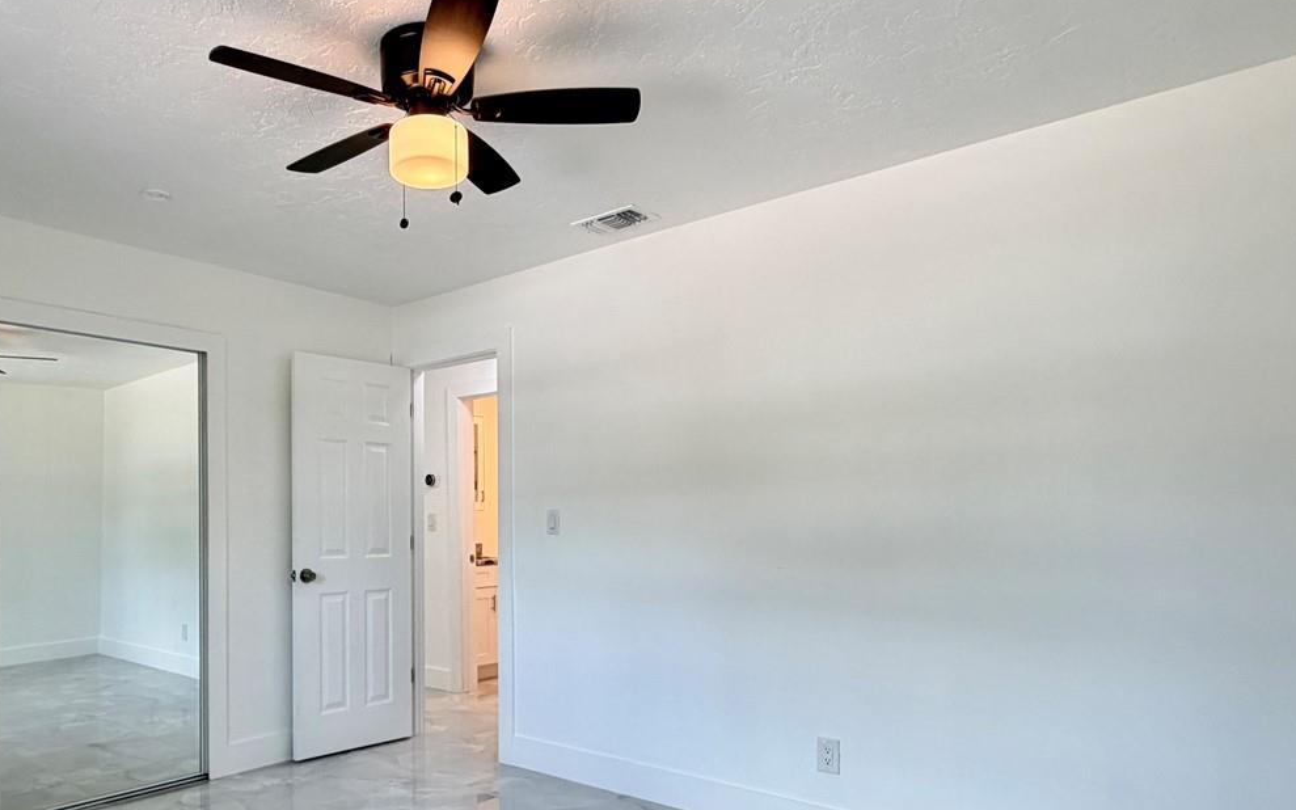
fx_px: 848
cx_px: 494
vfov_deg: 50.4
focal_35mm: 24
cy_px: 516
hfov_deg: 73.6
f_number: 2.2
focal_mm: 2.22
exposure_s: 1/120
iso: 125
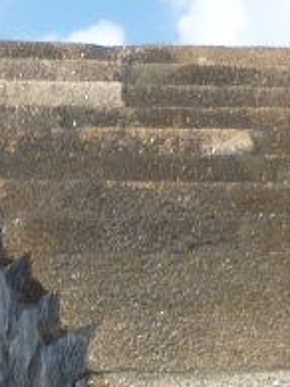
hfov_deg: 7.2
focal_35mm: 204
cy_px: 935
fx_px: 2281
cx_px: -47
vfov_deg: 8.8
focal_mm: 5.5
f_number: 8
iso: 80
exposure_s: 1/125
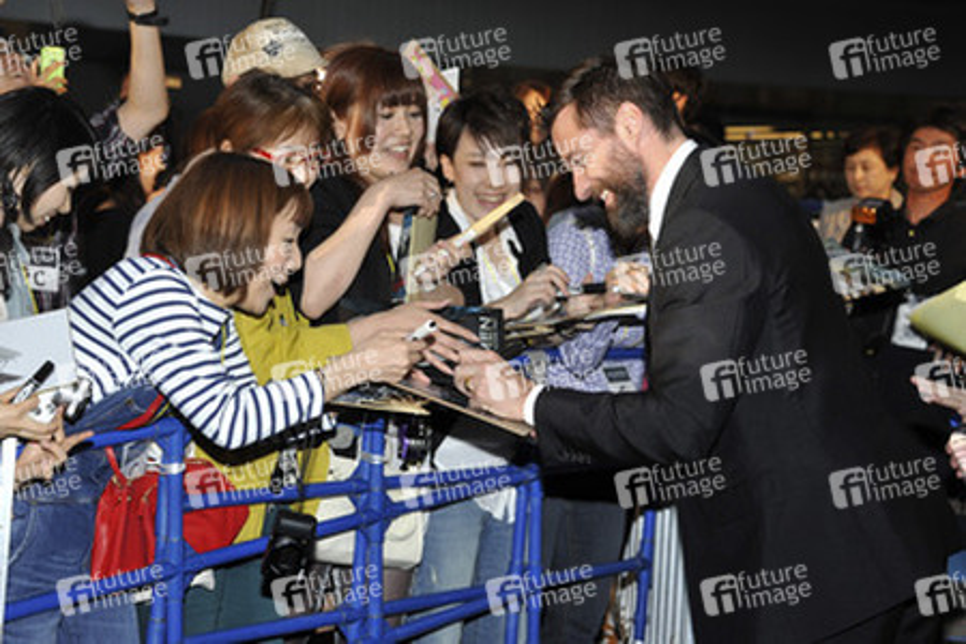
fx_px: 1744
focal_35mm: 65
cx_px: 483
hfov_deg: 31.0
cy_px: 322
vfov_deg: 20.9
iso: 1000
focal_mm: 65
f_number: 5.6
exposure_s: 1/320
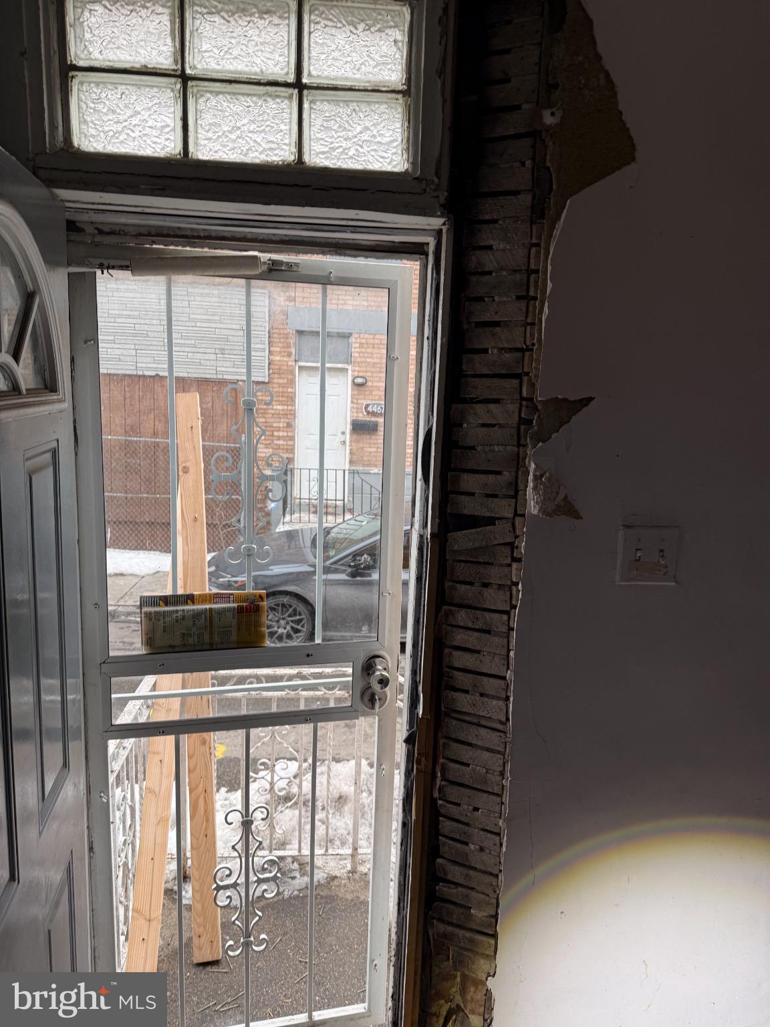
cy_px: 514
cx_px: 385
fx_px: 712
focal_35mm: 24
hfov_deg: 56.8
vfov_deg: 71.6
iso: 80
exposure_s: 1/120
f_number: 1.78
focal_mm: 6.76
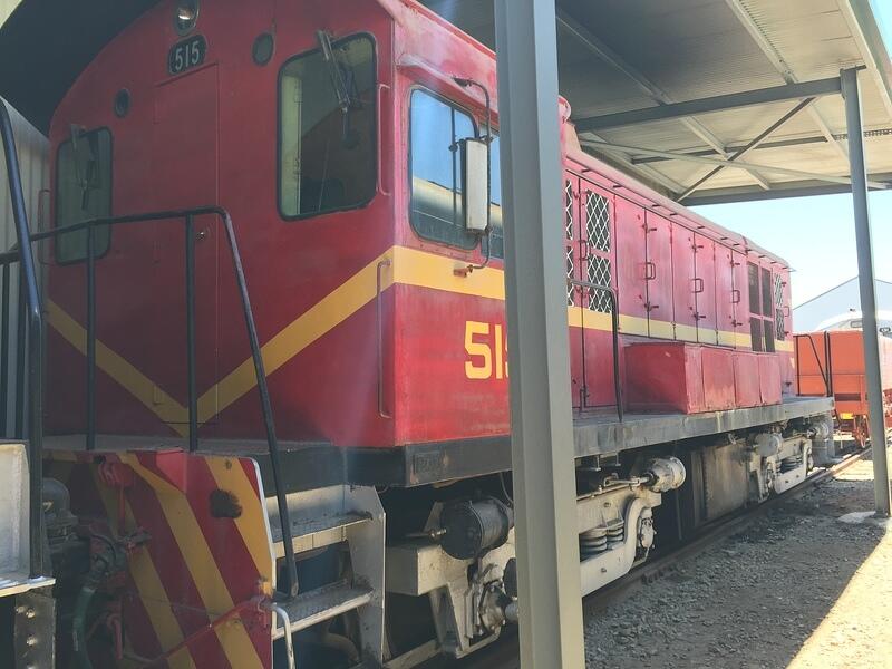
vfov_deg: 48.2
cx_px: 446
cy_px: 334
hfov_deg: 61.7
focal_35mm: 29
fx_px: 747
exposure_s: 1/145
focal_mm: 4.15
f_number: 2.2
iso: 32
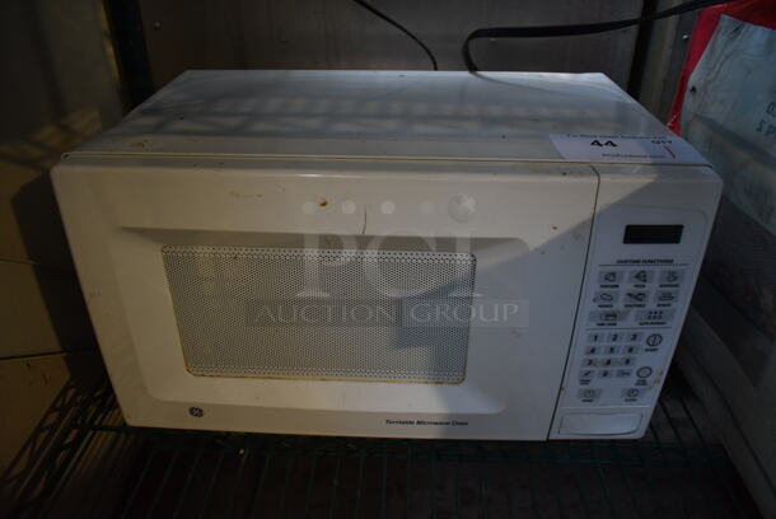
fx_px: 583
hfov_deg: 67.3
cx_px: 388
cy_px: 260
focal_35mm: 27
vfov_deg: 48.0
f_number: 3.5
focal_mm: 18
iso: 720
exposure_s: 1/30
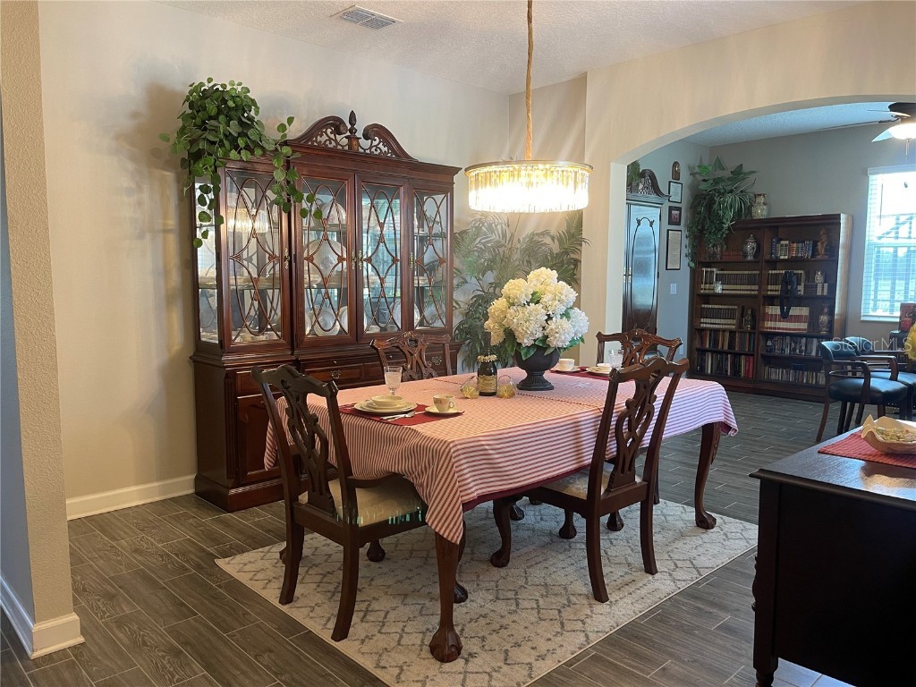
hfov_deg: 69.4
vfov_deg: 54.9
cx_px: 458
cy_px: 344
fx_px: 662
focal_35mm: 25
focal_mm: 5.1
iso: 100
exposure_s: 1/60
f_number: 1.6
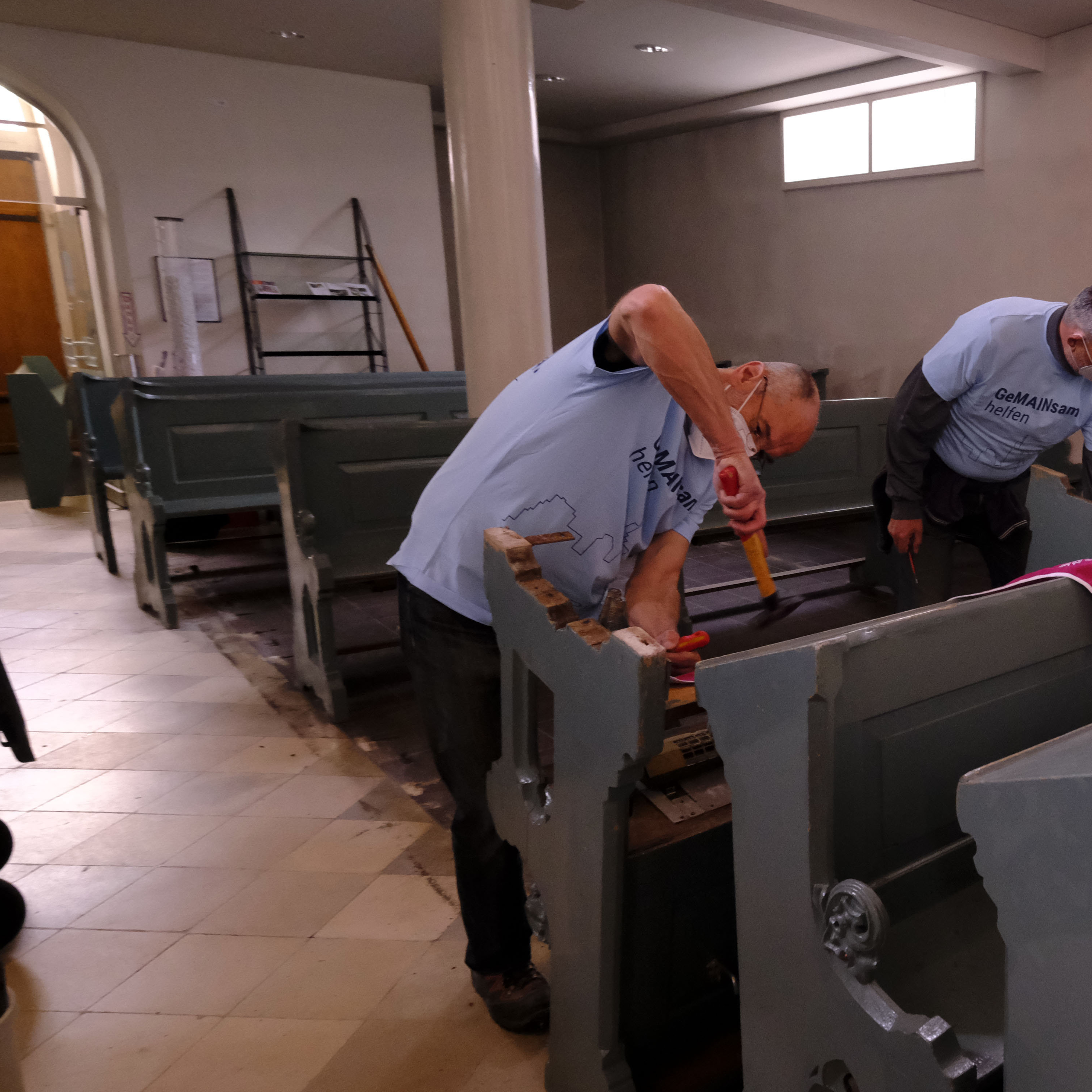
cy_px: 571
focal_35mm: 30
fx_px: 1071
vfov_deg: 54.0
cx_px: 999
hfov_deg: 48.0
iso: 3200
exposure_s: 1/90
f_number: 4
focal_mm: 11
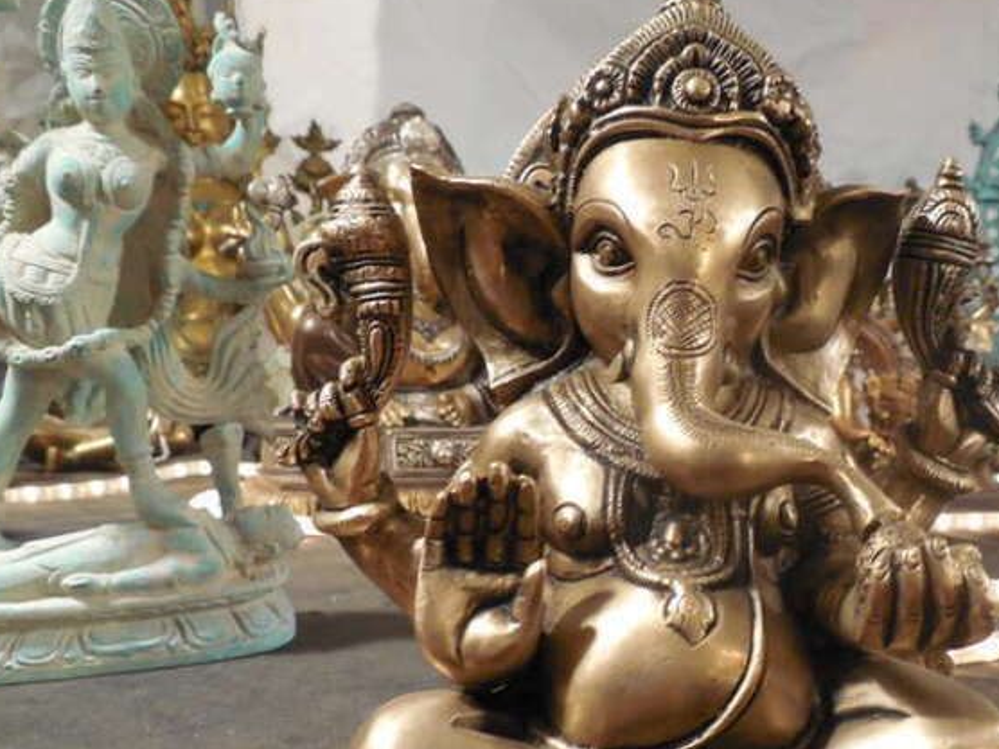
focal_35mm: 36
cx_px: 638
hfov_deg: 50.7
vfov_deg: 39.3
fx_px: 1039
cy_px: 485
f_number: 3.3
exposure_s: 1/13
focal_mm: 4.5
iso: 400
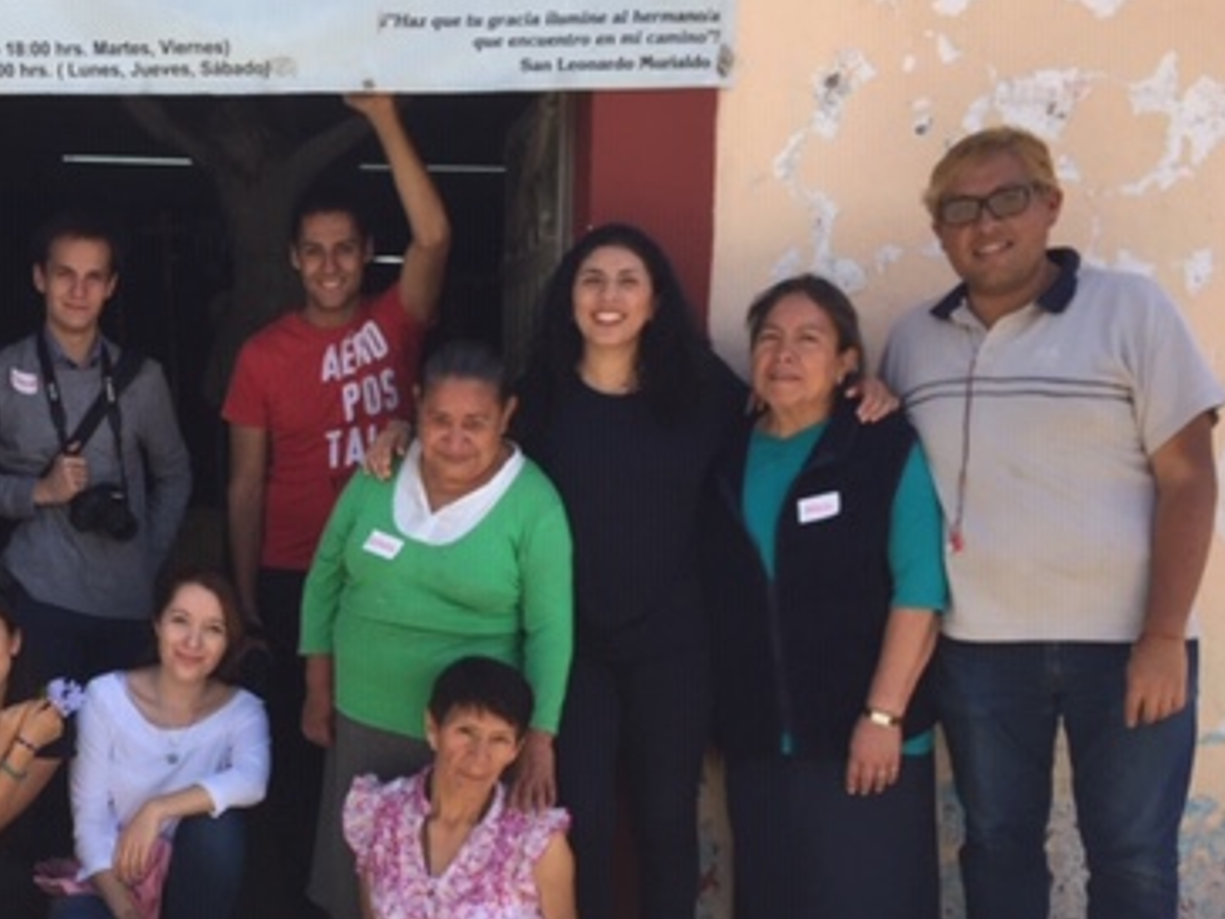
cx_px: 242
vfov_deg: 28.1
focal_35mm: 51
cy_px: 693
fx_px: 1805
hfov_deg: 36.2
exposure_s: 1/824
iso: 32
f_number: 2.2
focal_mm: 4.15
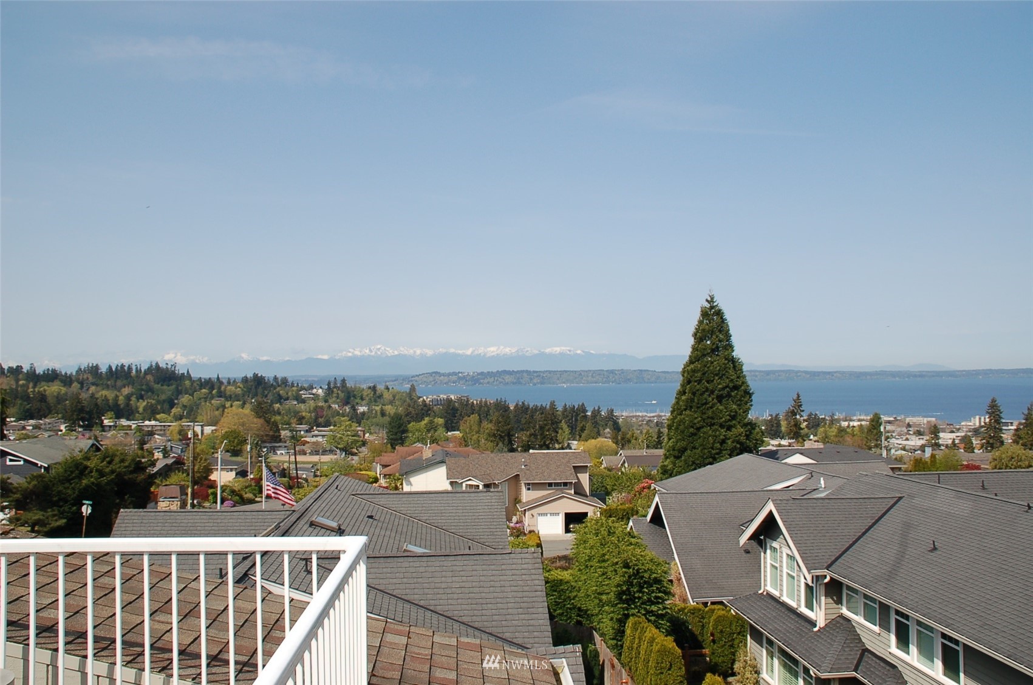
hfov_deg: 57.3
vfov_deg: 39.8
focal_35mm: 33
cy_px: 342
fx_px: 945
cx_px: 516
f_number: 10
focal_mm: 22
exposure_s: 1/320
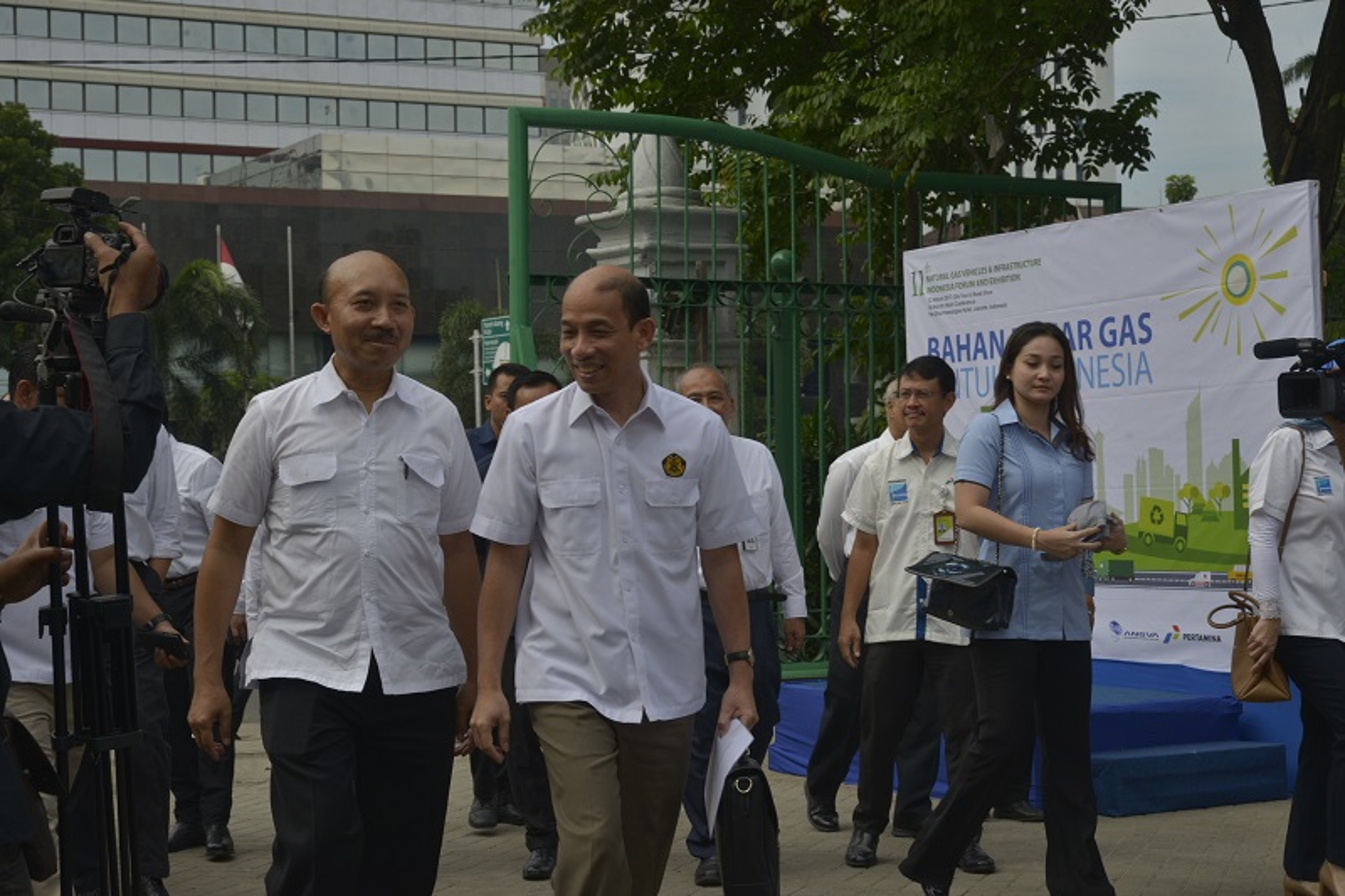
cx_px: 672
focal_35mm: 65
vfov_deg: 20.9
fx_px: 2428
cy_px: 448
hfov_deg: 31.0
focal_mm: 65
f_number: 10
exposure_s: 1/500
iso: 400
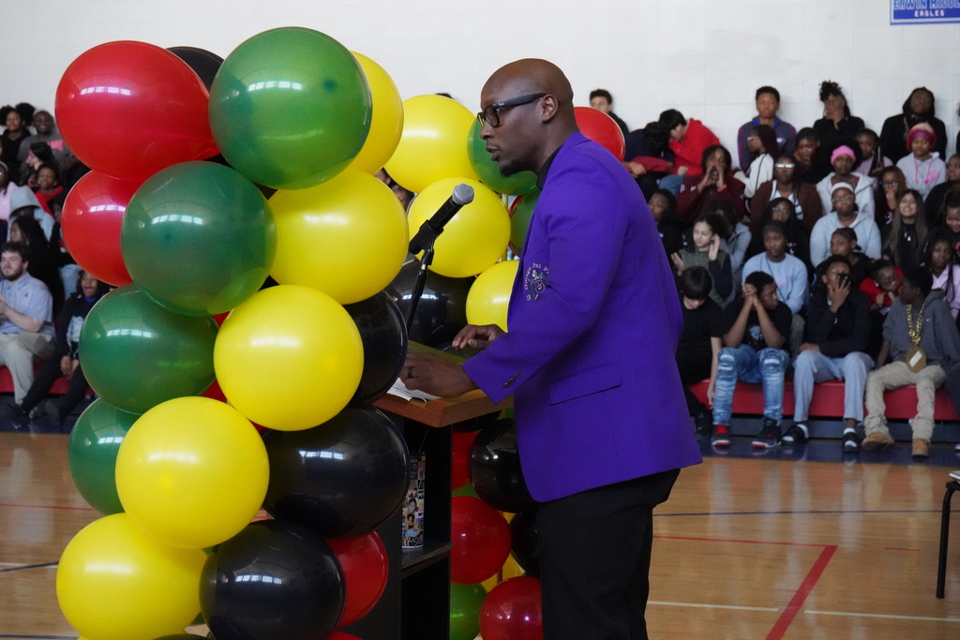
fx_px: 1867
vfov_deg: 19.5
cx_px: 480
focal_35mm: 70
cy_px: 320
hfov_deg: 28.8
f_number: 9
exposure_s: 1/125
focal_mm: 70
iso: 20000
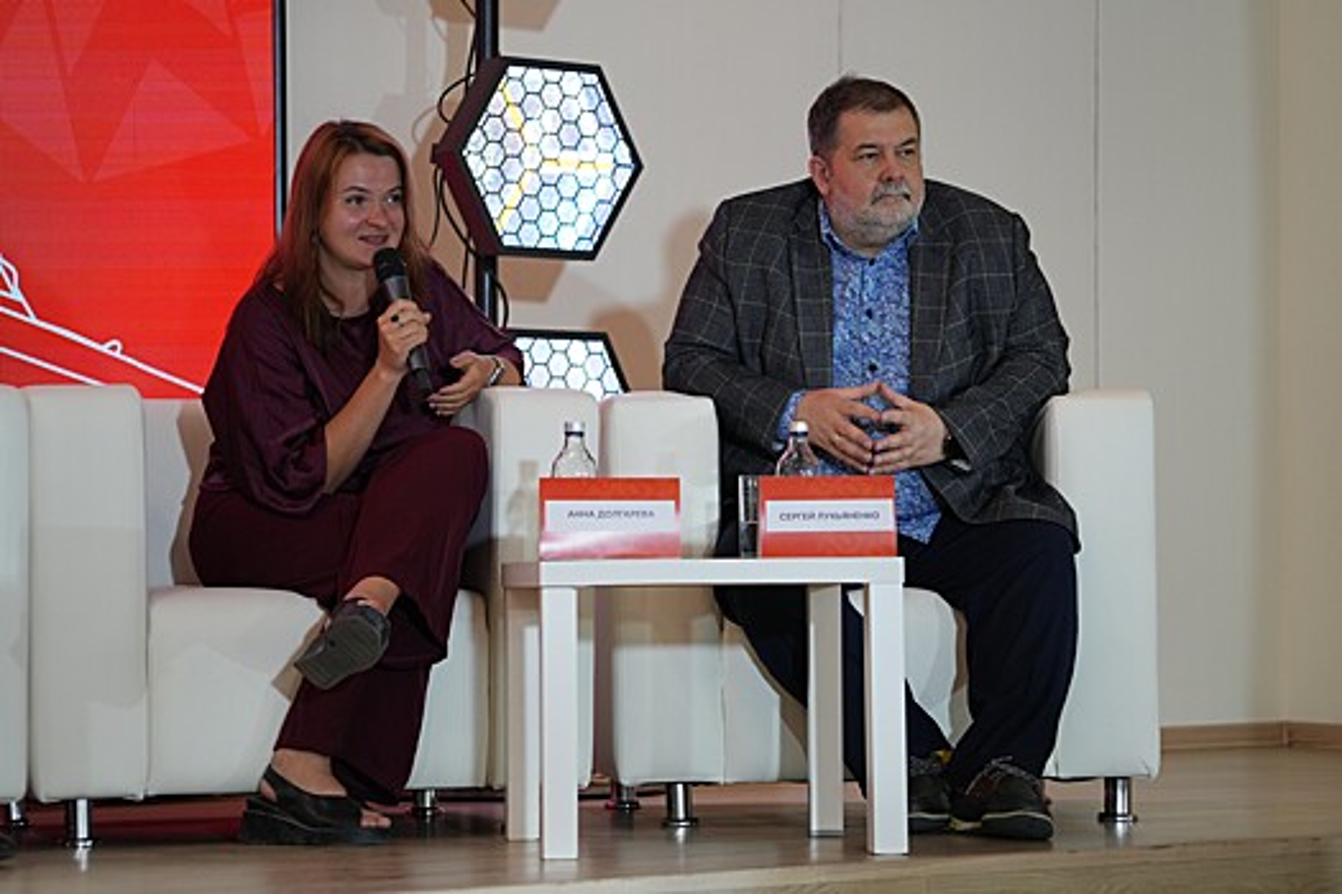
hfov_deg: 17.6
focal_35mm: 116
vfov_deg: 11.8
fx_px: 4324
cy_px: 447
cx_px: 671
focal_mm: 116
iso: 640
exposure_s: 1/125
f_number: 4
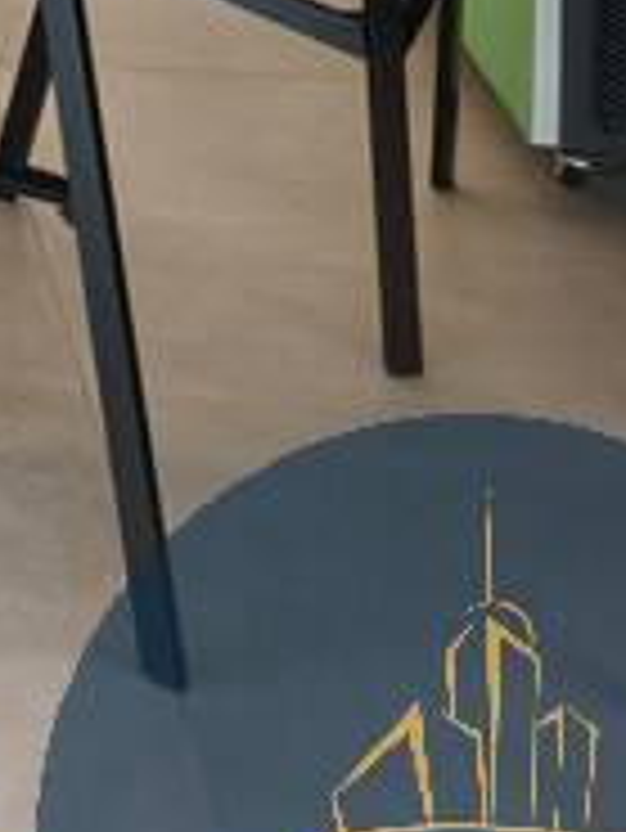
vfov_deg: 12.2
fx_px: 3227
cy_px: -1061
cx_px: -851
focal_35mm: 134
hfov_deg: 9.8
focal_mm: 6.57
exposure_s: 1/60.1
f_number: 1.6
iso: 400
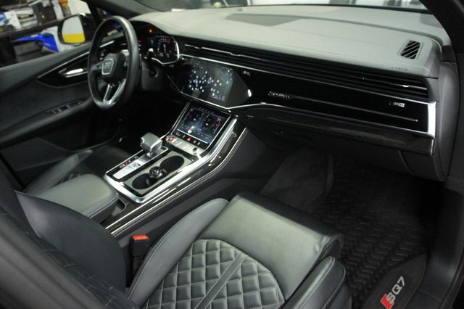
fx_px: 348
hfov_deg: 67.4
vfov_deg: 47.9
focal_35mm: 27
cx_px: 232
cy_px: 154
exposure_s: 1/40
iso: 1600
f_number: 3.5
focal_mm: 18
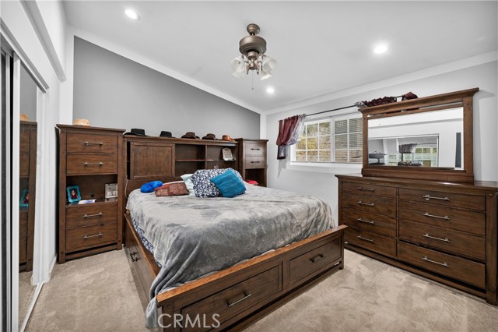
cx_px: 249
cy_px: 166
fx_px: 194
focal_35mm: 14
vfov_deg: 81.1
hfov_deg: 104.3
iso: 800
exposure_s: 1/10
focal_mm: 14
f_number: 8
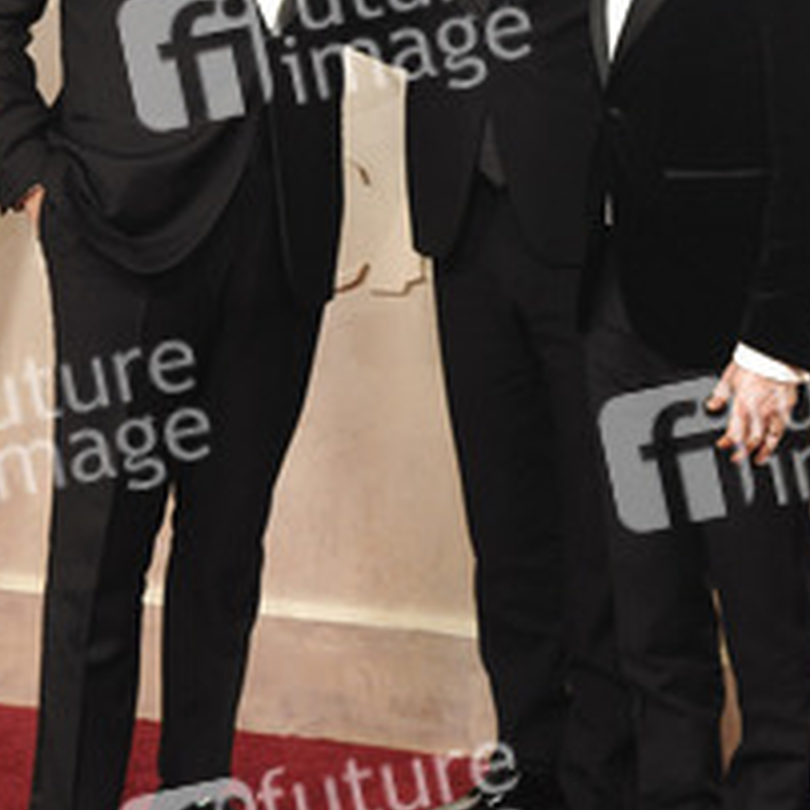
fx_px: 2224
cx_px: 443
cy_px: 237
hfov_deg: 20.6
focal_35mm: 84
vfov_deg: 20.5
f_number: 6.3
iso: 2500
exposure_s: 1/160
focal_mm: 50
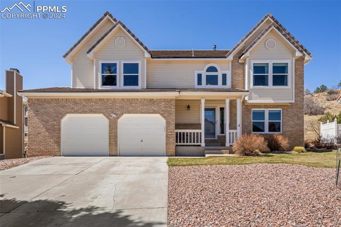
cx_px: 170
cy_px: 114
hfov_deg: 84.0
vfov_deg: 61.9
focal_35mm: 20
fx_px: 189
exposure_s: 1/160
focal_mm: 20
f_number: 10
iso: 100
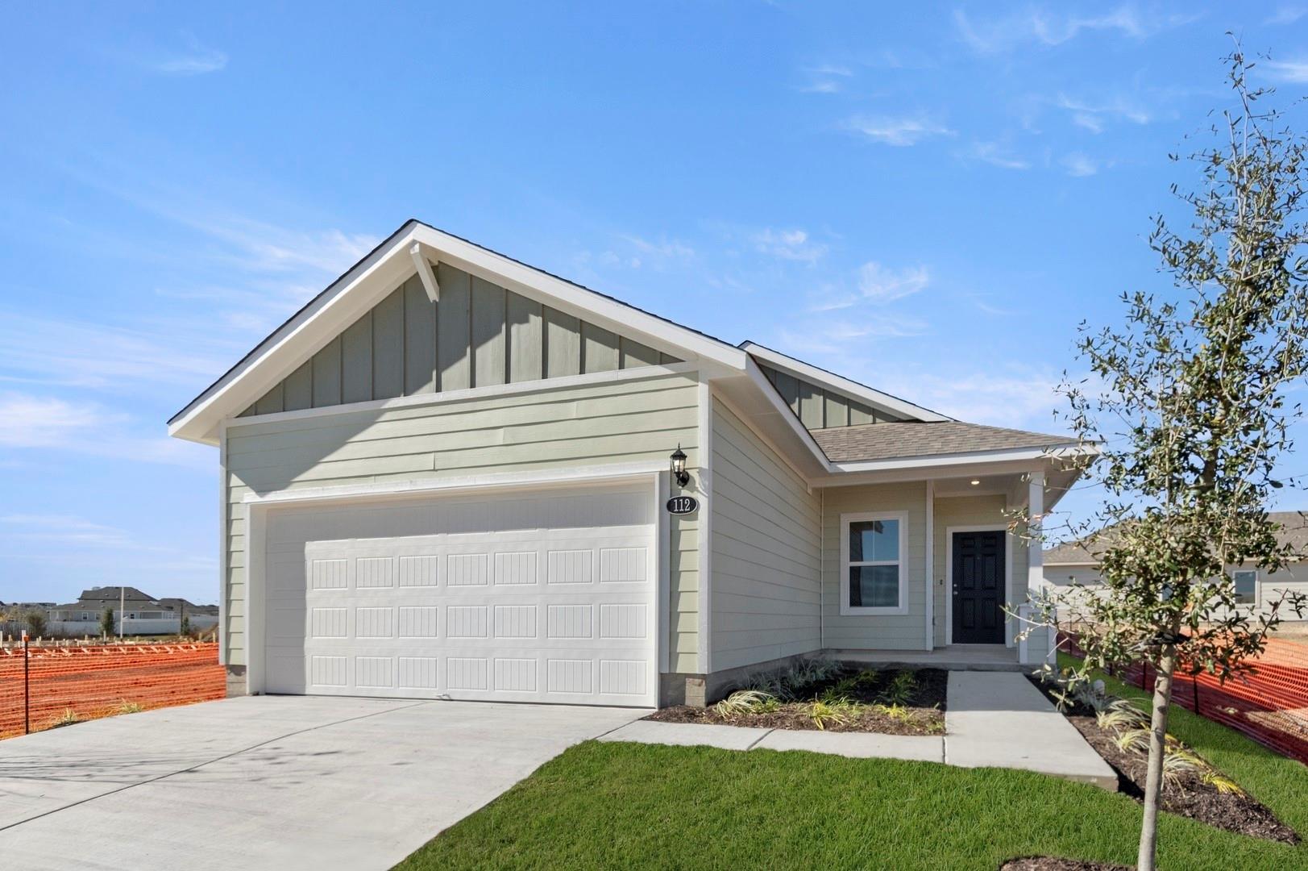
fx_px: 1307
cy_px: 436
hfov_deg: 53.2
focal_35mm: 36
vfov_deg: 36.8
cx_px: 654
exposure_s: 1/800
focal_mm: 24
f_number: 8
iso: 400
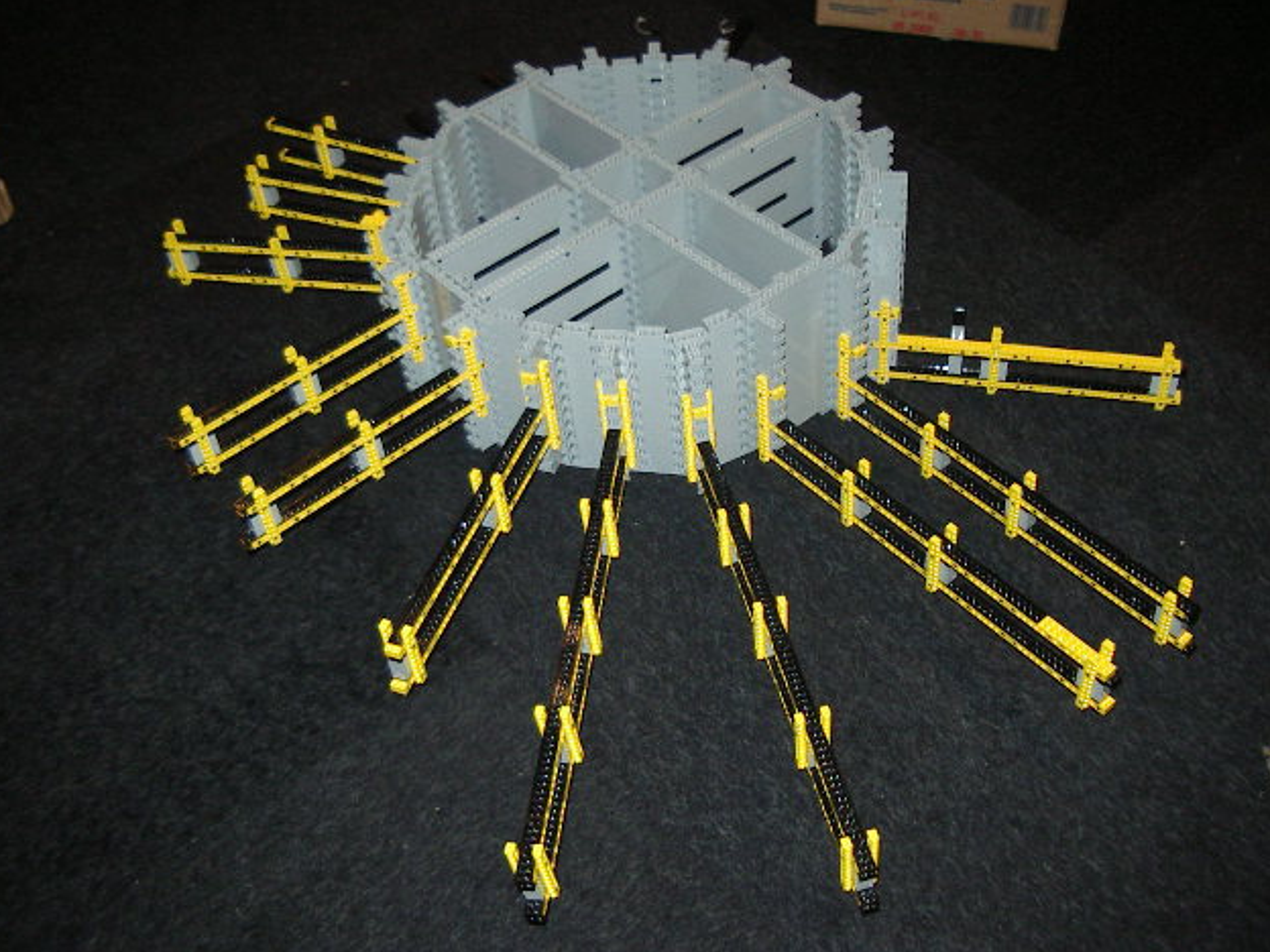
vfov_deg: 36.8
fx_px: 1431
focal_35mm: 39
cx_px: 627
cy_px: 466
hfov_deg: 47.9
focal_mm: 5.8
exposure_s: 1/60
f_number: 2.6
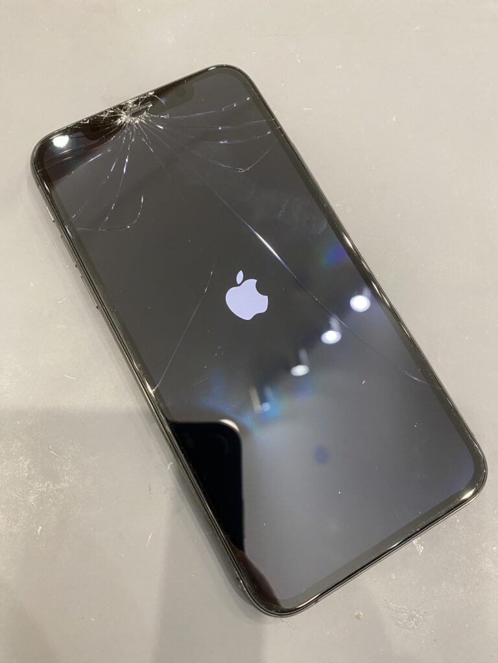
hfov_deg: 53.1
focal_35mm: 26
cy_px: 332
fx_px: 499
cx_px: 249
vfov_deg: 67.3
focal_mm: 4.25
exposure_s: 1/60
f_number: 1.8
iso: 200
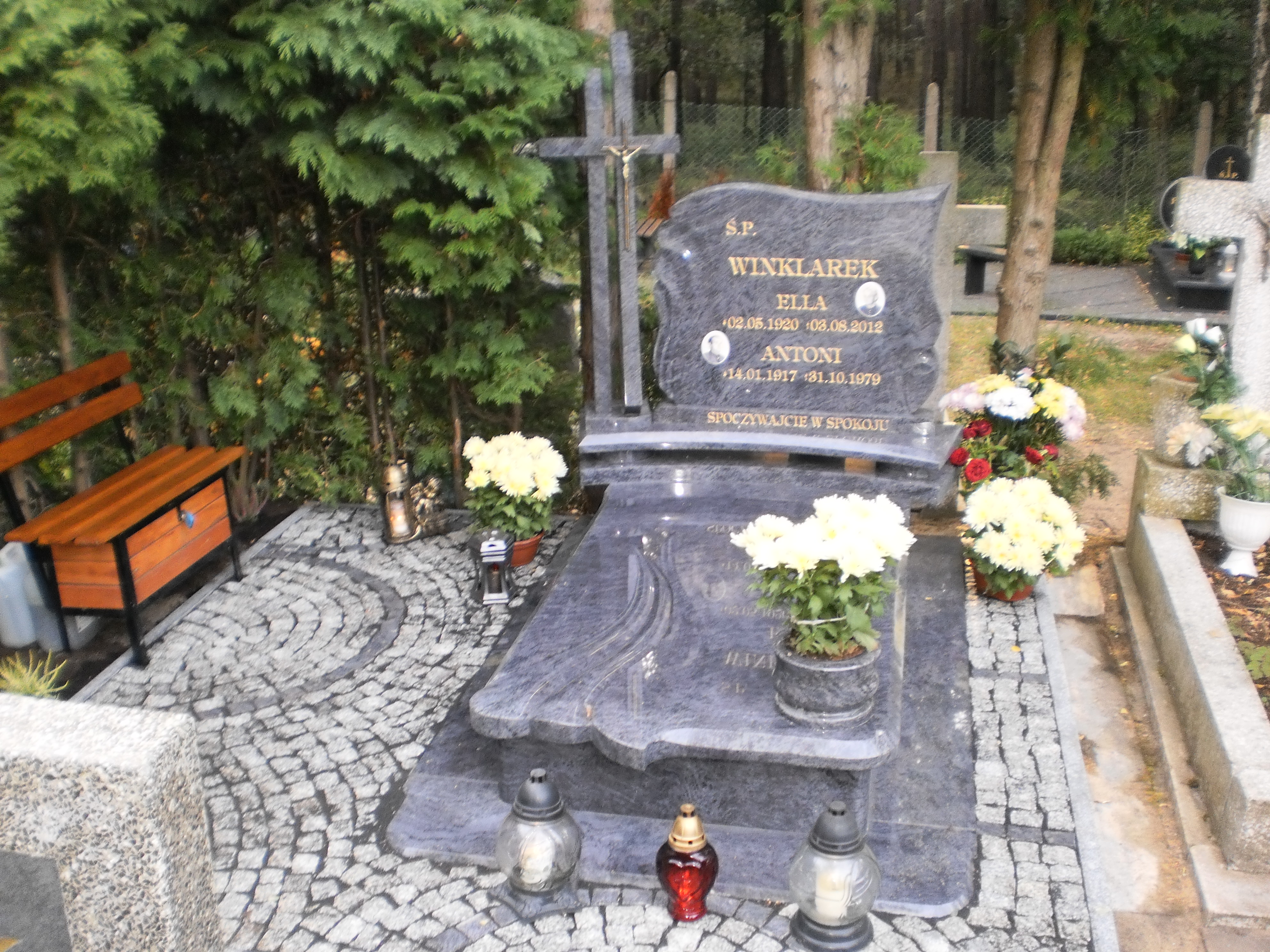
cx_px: 635
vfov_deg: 39.7
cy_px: 476
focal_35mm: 36
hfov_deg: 51.4
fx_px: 1321
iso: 125
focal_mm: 6.3
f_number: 3.1
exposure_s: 1/30
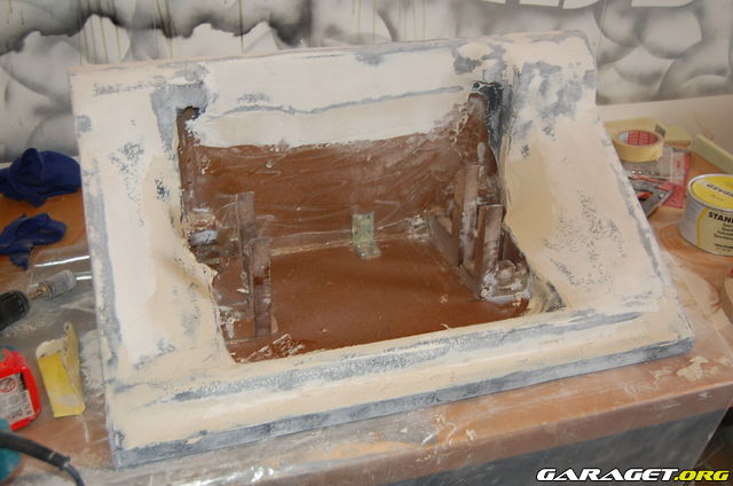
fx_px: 792
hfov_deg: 49.6
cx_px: 366
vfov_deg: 34.1
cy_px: 243
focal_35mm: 39
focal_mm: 26
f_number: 4
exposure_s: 1/60
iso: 400
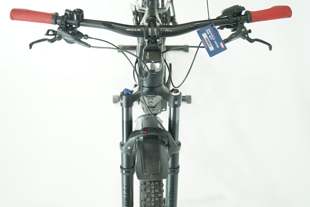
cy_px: 104
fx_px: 499
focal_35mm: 58
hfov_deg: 34.5
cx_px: 155
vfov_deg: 23.4
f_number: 5.6
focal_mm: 58
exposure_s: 1/200
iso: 2500
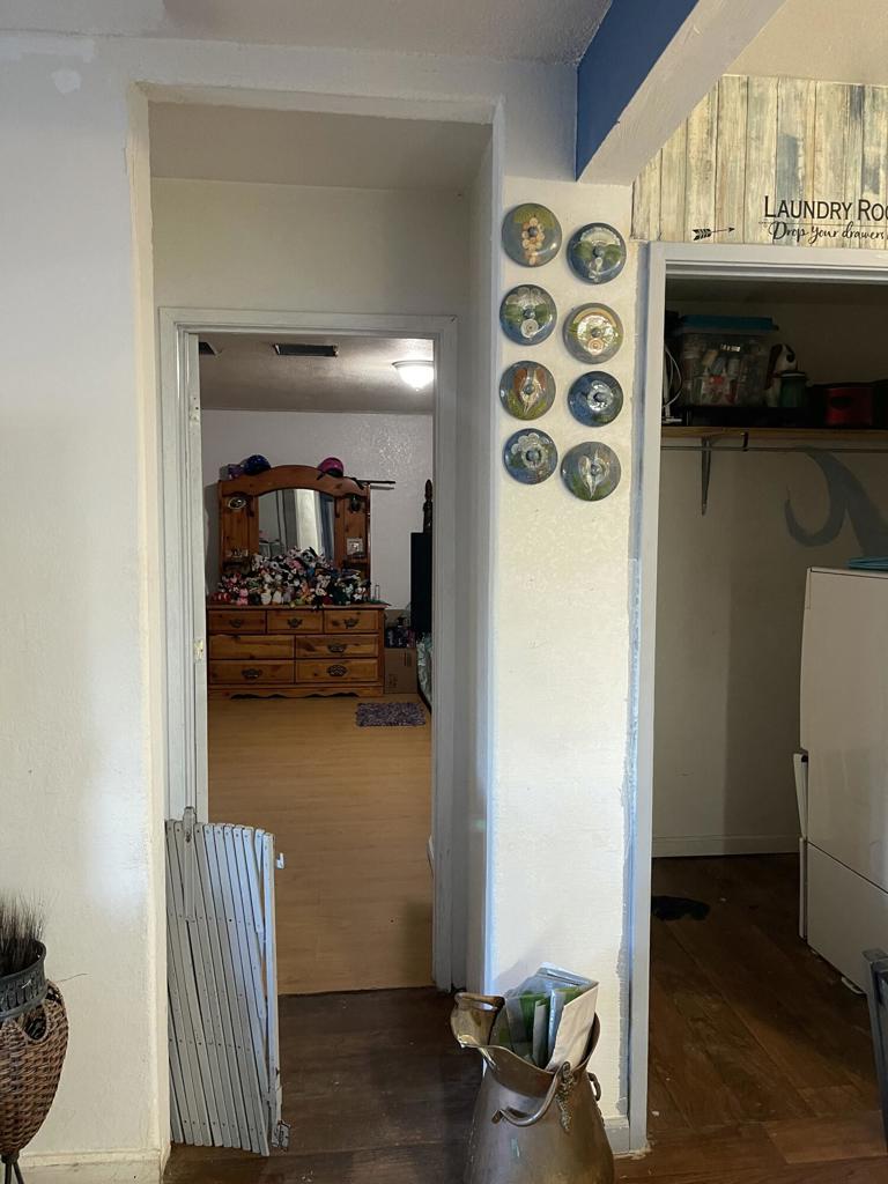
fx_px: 855
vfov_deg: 69.4
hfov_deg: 54.9
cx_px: 444
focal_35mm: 25
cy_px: 592
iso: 250
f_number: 1.6
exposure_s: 1/60
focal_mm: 5.1
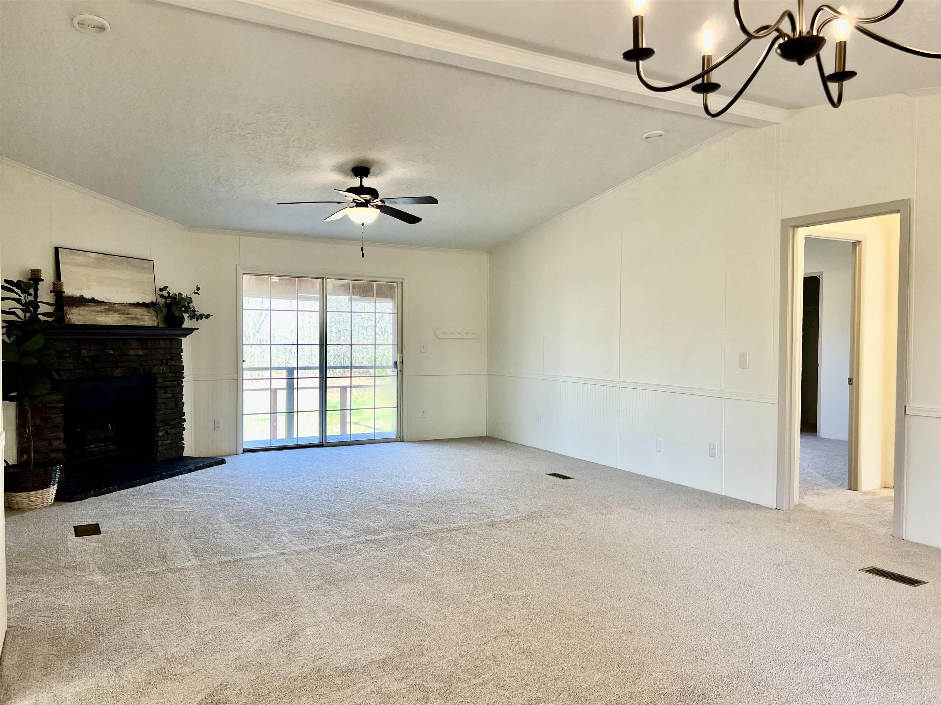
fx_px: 707
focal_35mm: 26
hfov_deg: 67.3
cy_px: 352
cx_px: 470
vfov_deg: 53.1
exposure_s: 1/120
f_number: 1.5
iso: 80
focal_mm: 5.7
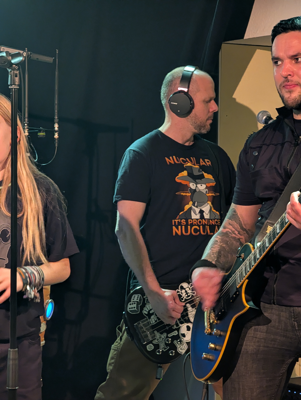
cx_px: 150
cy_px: 200
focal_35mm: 117
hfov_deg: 12.7
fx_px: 1353
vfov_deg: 16.8
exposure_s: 1/32
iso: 560
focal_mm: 19
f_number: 3.5
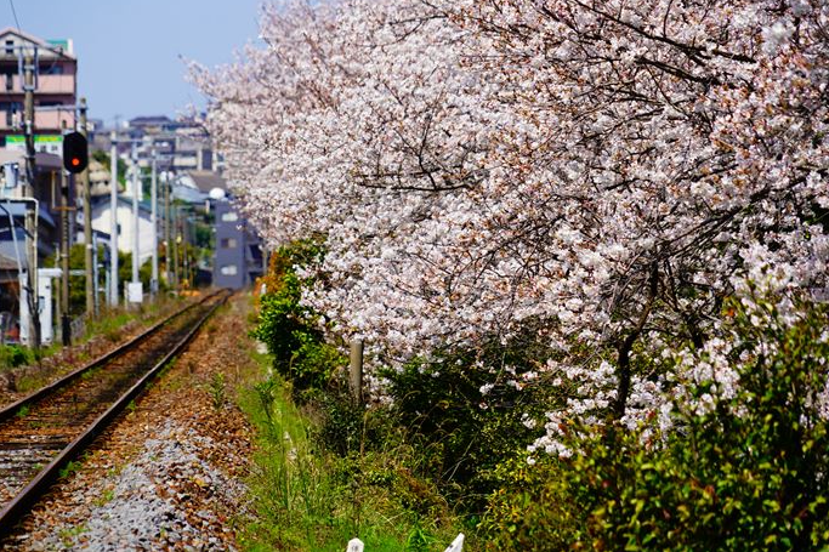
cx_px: 364
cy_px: 231
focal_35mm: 281
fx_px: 6469
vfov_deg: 4.9
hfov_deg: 7.3
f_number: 8
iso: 125
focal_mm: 240
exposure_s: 1/350
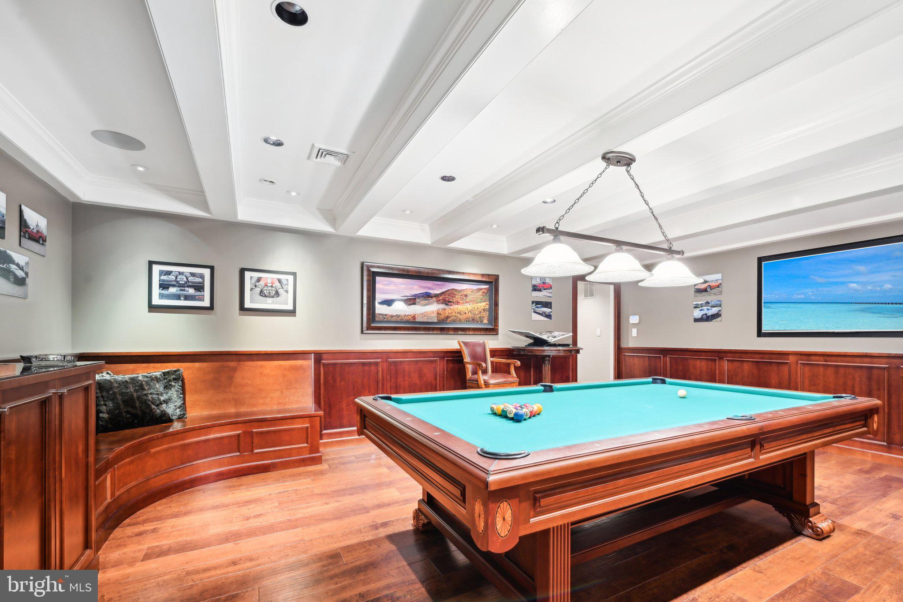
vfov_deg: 75.5
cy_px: 301
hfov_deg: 98.5
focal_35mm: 16
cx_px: 452
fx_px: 389
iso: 400
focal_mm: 15.5
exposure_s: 1/1.67
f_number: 8
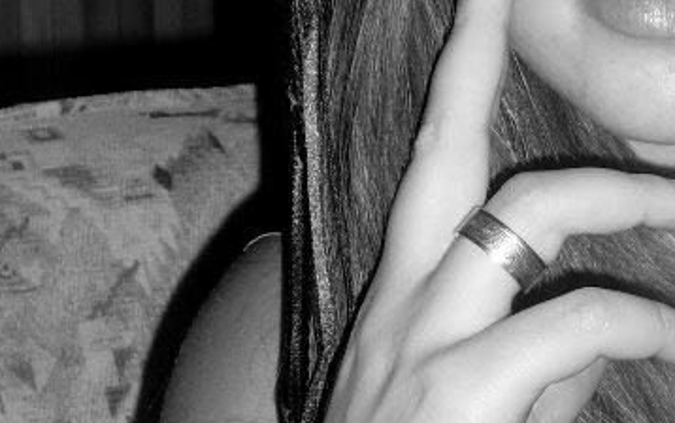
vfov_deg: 6.1
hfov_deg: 9.7
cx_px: 605
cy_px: 166
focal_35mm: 215
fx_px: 3956
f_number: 4.2
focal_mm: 11.7
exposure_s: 1/60
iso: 100
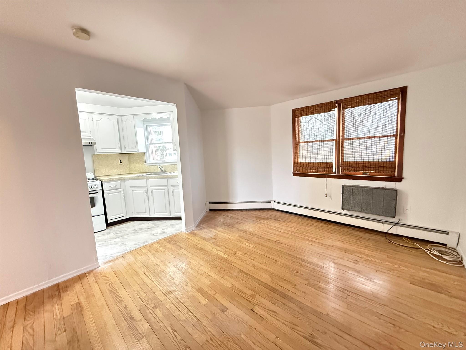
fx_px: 188
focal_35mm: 14
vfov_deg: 85.7
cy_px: 175
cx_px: 233
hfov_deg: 102.1
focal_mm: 2.22
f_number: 2.2
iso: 1000
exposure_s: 1/40
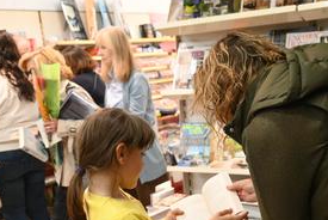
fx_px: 448
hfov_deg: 40.1
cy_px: 146
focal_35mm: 49
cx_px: 187
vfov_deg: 27.4
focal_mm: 22.5
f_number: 4
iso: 2800
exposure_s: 1/125
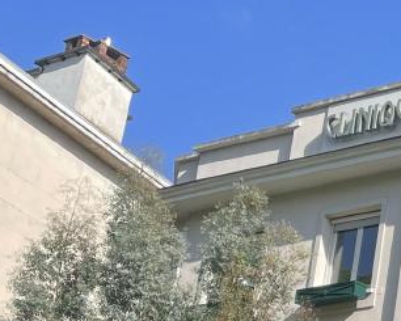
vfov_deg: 14.4
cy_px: 304
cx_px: 735
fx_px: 1258
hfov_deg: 15.4
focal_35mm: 106
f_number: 1.6
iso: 32
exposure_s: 1/1742
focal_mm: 4.2
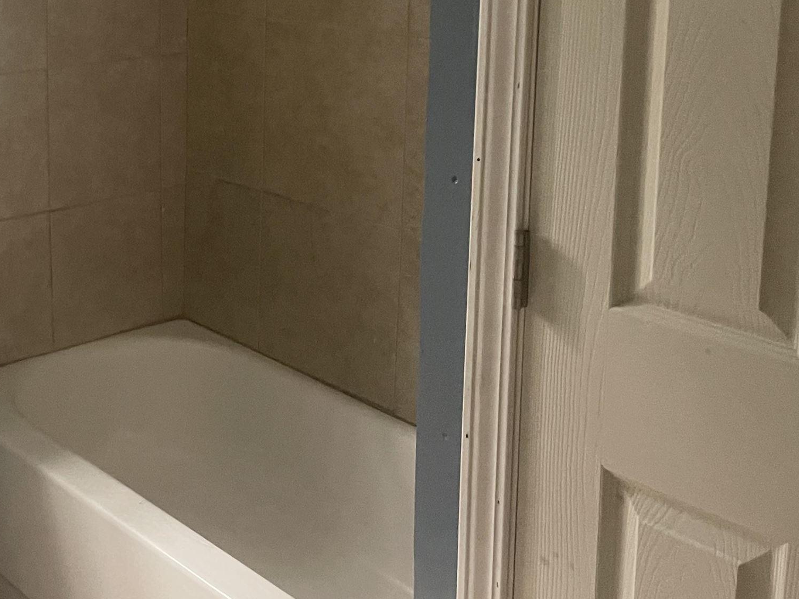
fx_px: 1177
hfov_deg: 34.7
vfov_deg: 27.6
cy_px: 74
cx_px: 36
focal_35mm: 51
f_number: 1.6
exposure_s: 1/60
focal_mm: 5.1
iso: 500
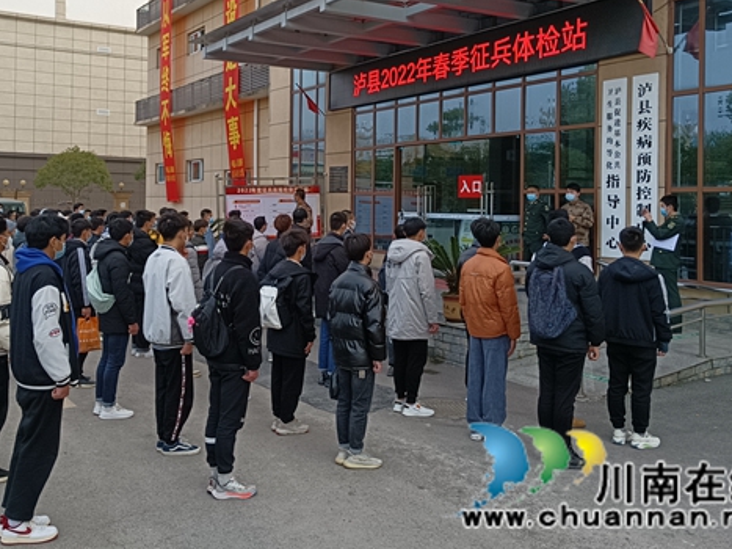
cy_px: 195
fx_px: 782
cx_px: 304
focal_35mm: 37
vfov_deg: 38.3
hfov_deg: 49.9
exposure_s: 1/301
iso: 100
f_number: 1.9
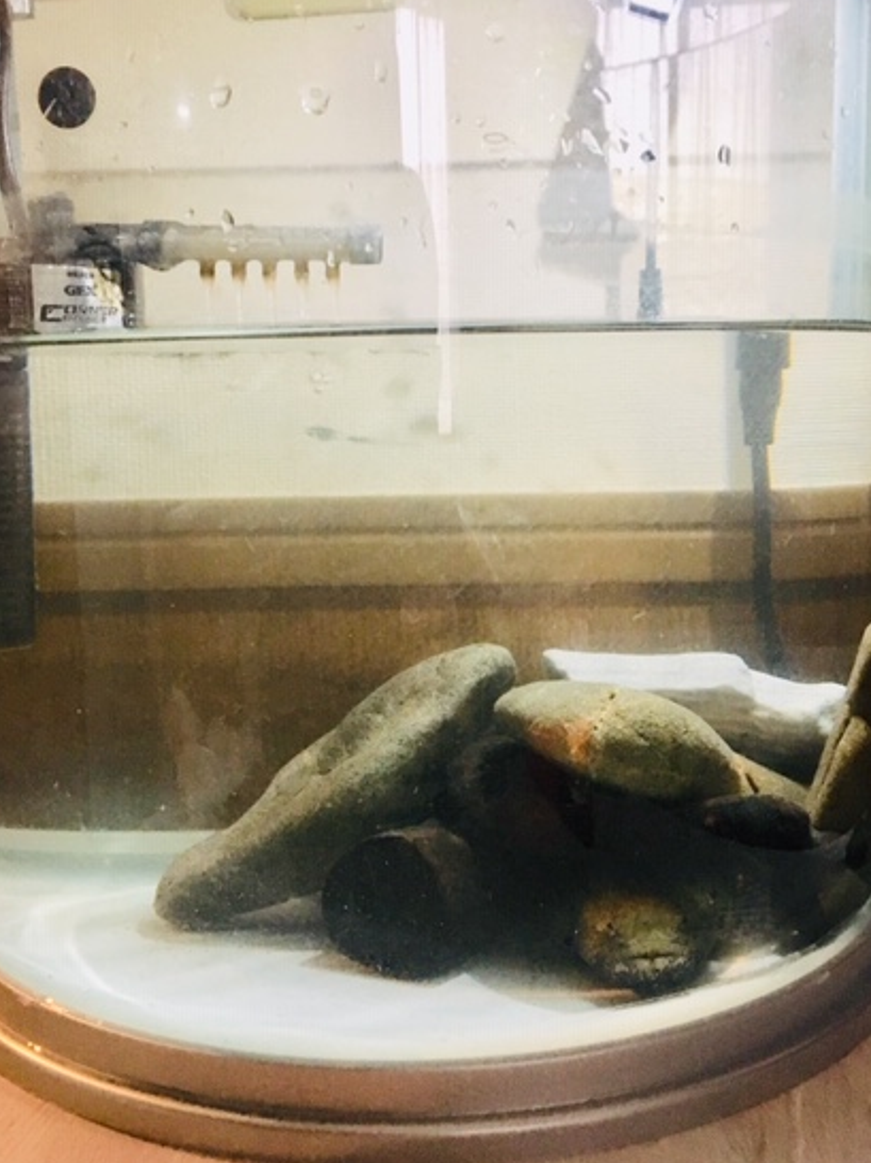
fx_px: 1142
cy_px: 511
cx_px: 430
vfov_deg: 53.8
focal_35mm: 34
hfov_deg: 41.8
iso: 200
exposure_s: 1/20
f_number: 2.2
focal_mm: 4.15
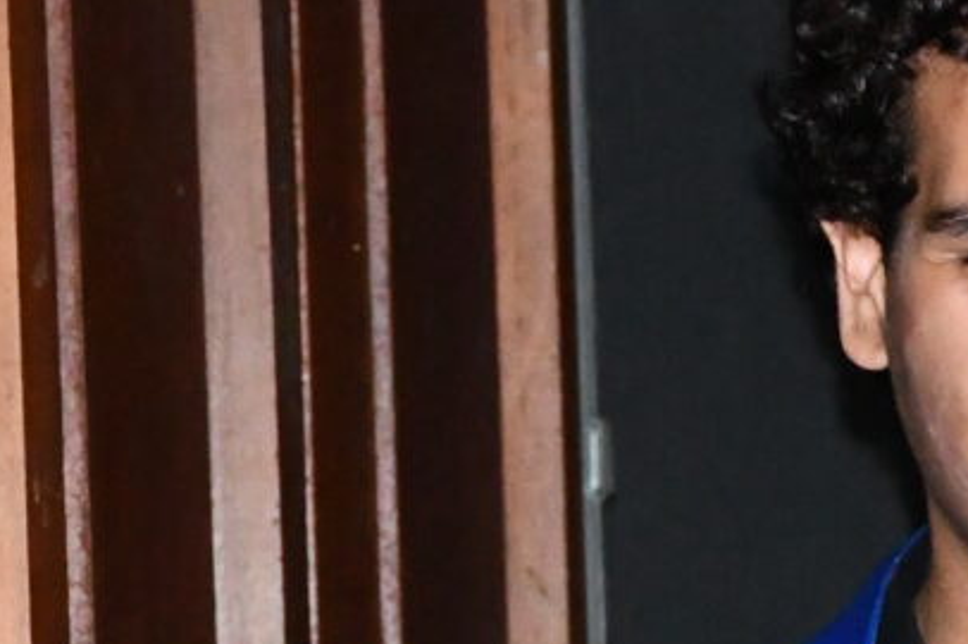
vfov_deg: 2.8
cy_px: 1080
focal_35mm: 497
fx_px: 13353
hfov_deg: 4.1
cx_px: 1006
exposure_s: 1/60
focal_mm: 70
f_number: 5
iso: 6400
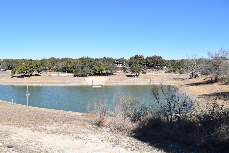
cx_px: 114
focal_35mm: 30
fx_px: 191
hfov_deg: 61.9
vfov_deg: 43.6
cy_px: 76
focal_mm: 20
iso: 200
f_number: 10
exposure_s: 1/400
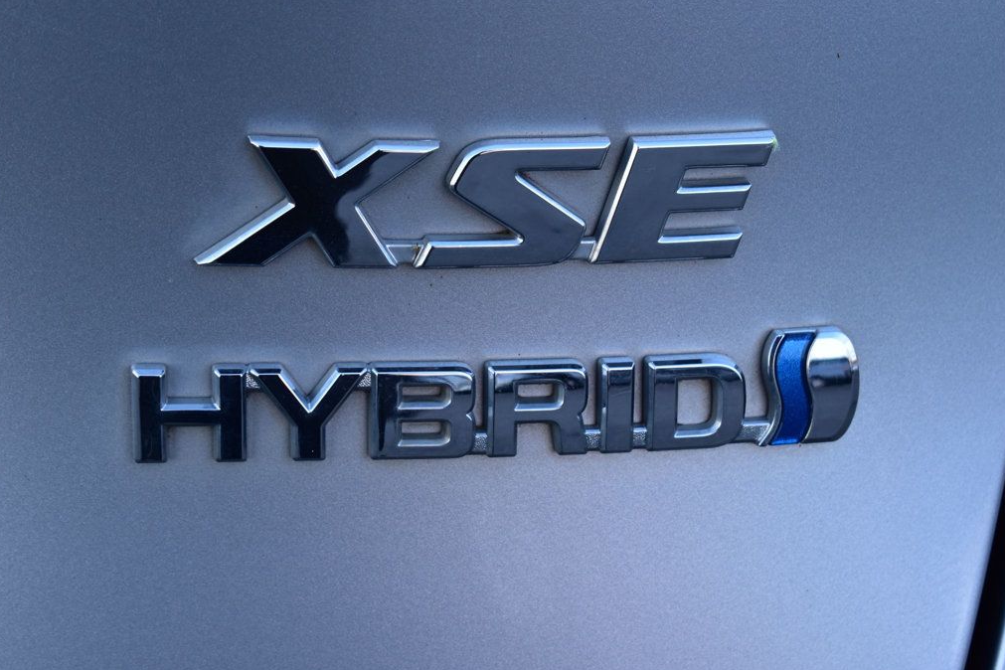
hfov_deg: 24.3
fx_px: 2331
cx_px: 498
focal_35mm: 84
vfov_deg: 16.4
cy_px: 335
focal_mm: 55
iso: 400
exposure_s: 1/30
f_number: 7.1
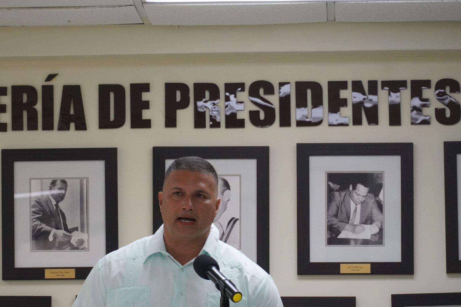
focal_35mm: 277
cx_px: 180
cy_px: 179
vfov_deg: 5.0
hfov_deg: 7.4
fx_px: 3543
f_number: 5.6
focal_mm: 135
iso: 2500
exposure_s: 1/250
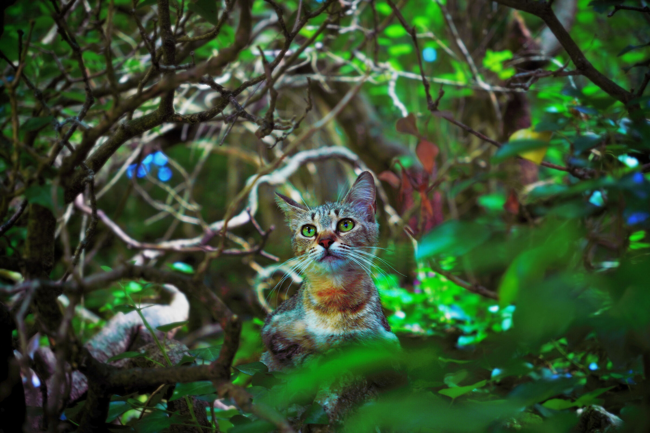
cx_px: 325
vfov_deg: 18.8
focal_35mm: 72
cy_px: 216
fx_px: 1308
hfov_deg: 27.9
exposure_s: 1/60
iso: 100
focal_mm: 48.3
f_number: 2.8
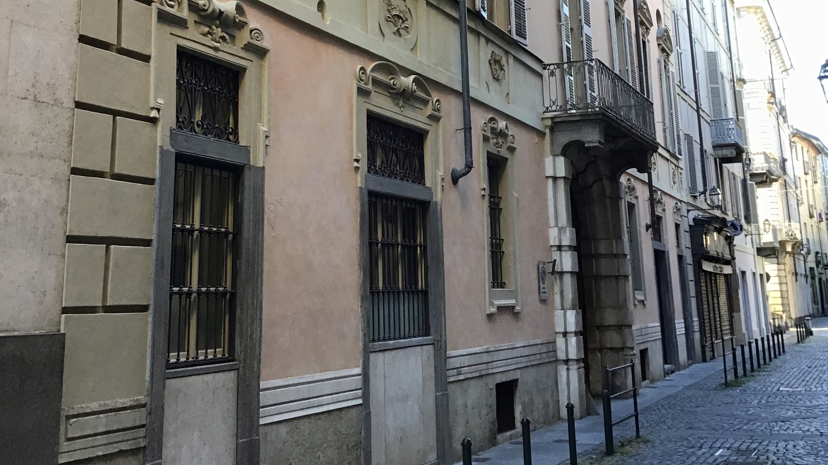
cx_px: 422
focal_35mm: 46
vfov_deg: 25.1
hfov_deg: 44.6
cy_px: 37
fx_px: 1010
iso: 25
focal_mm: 3.3
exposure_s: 1/33
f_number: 2.4
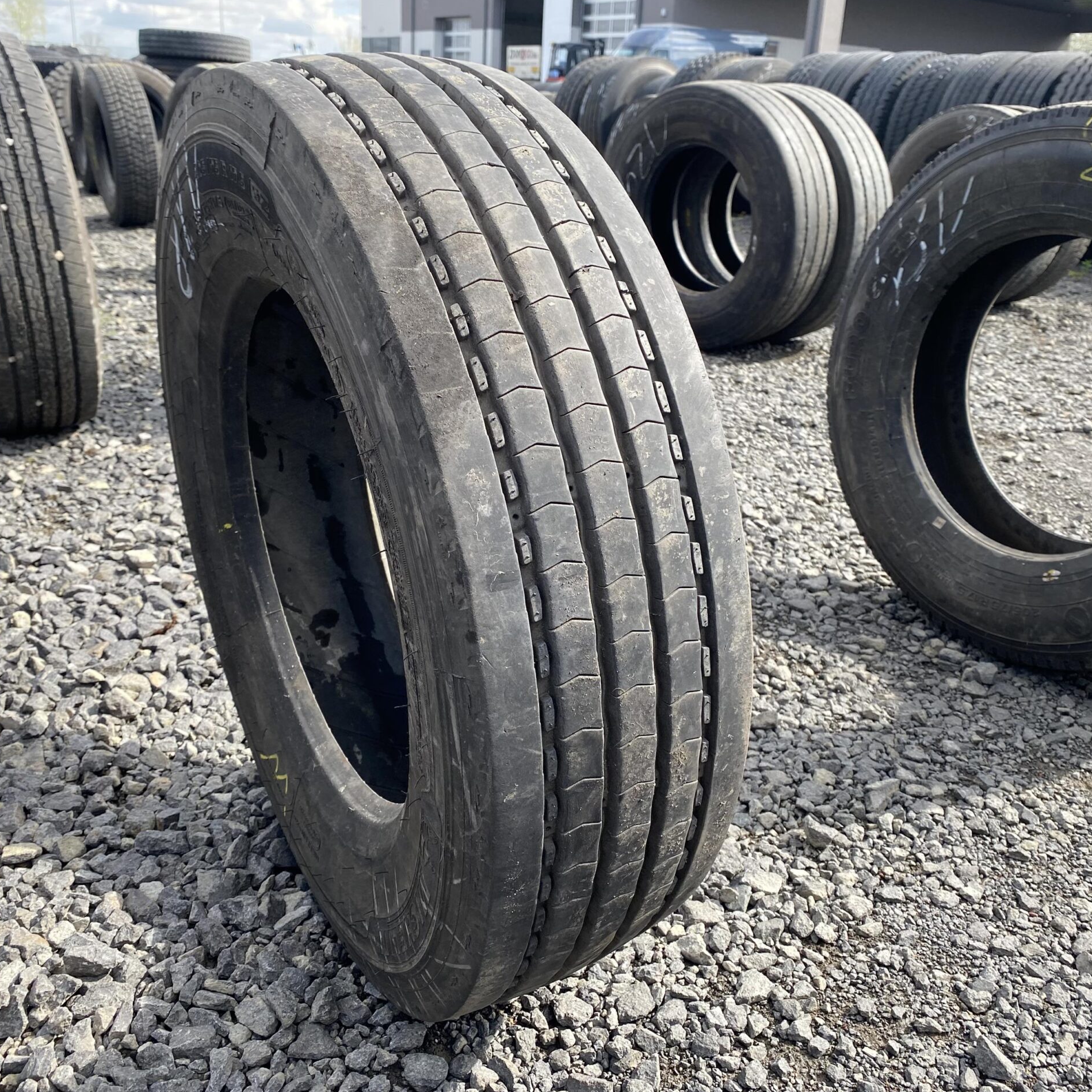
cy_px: 541
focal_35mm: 31
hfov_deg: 52.5
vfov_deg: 52.5
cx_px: 572
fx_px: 1106
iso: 32
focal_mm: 4.25
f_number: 1.8
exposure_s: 1/497
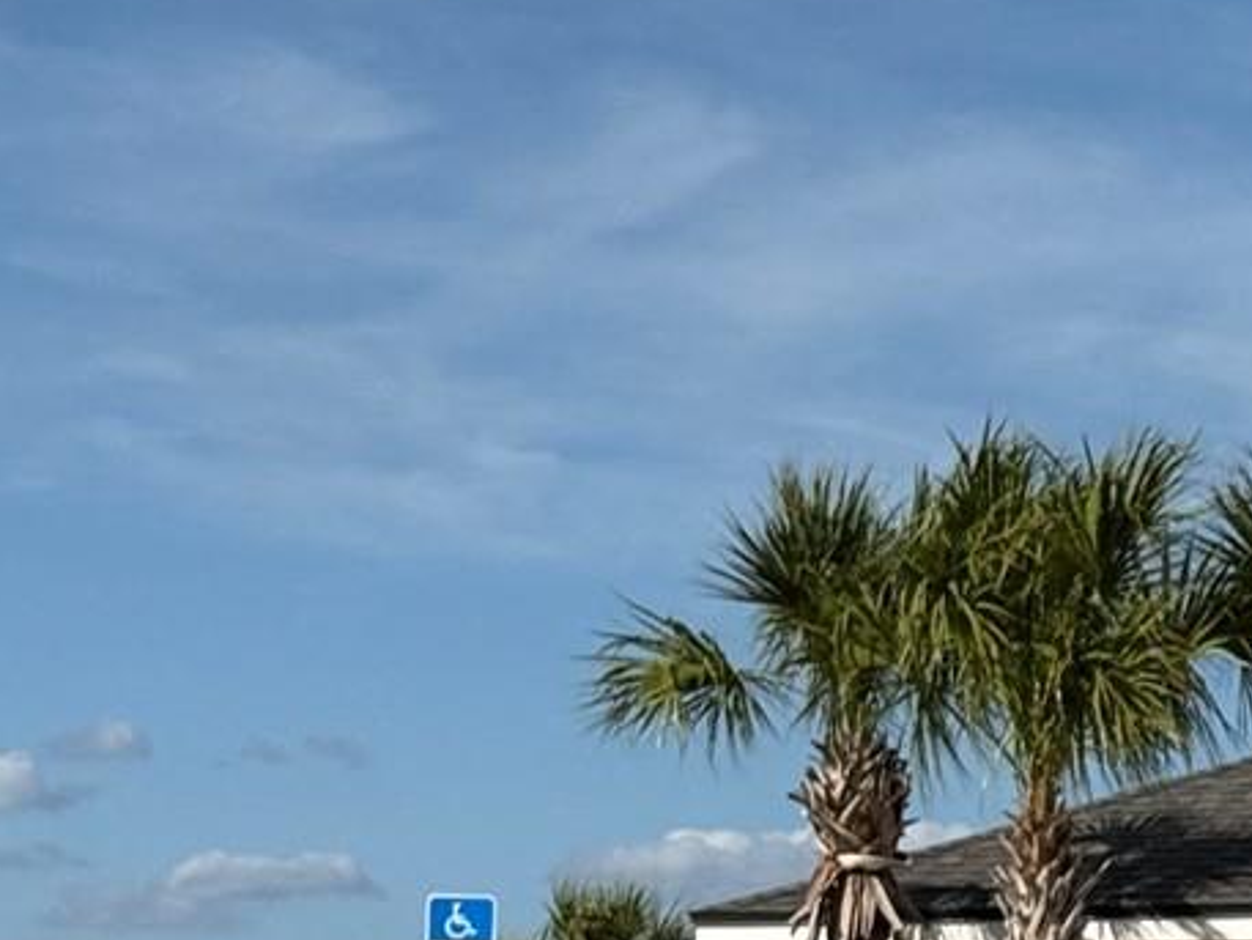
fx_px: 6078
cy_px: 858
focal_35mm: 168
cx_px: 1907
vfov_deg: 8.8
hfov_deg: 11.3
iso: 80
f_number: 1.78
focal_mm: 6.76
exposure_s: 1/9901
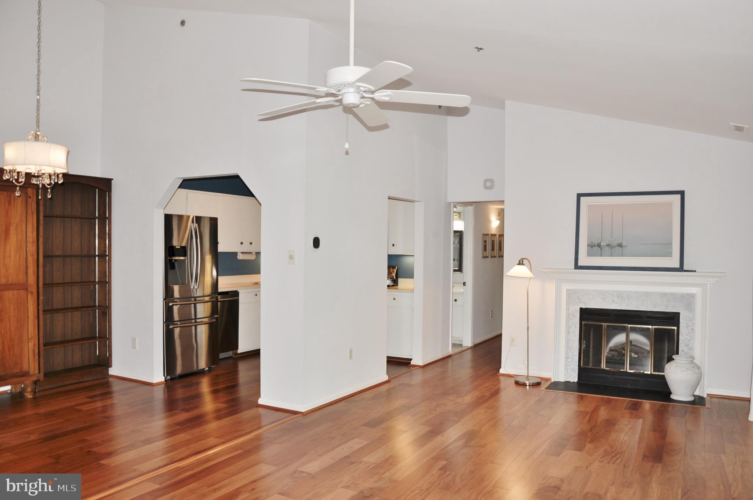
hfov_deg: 67.4
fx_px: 564
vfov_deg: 47.8
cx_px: 376
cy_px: 250
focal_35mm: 27
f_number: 5.6
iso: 200
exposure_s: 1/60
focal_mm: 18
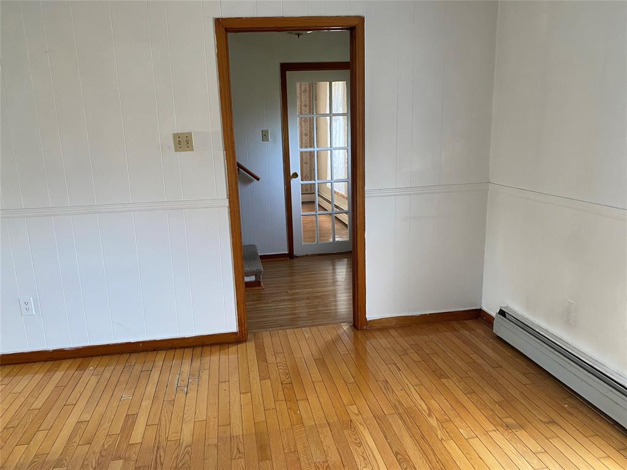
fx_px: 471
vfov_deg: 53.1
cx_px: 314
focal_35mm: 26
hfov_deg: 67.3
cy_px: 235
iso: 125
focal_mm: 4.25
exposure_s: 1/60
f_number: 1.8
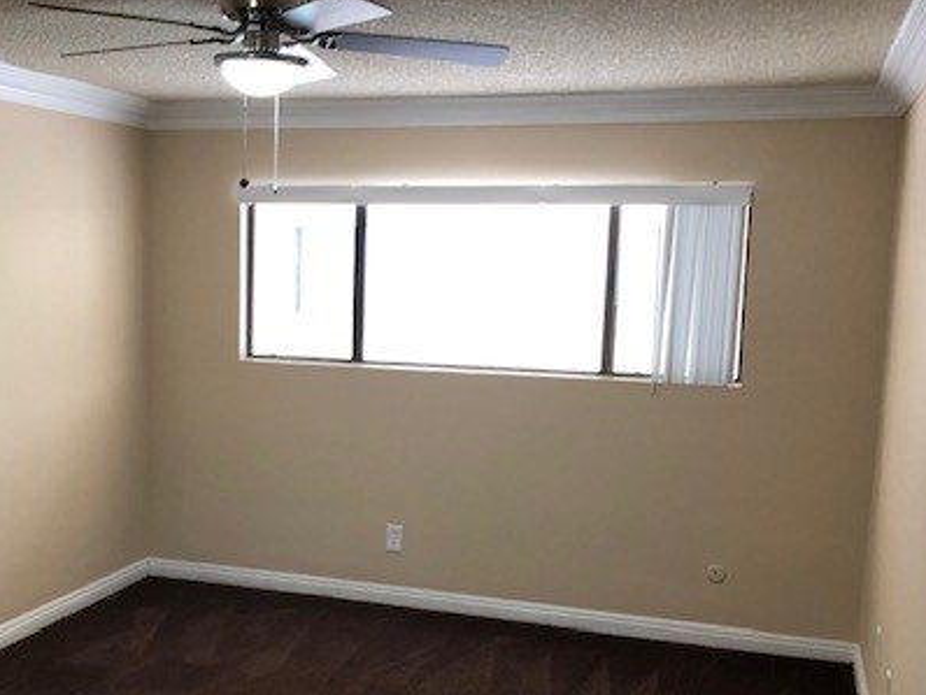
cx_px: 330
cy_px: 437
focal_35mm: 45
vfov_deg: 32.1
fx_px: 1205
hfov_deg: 41.7
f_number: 1.8
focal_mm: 4
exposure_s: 1/15
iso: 40
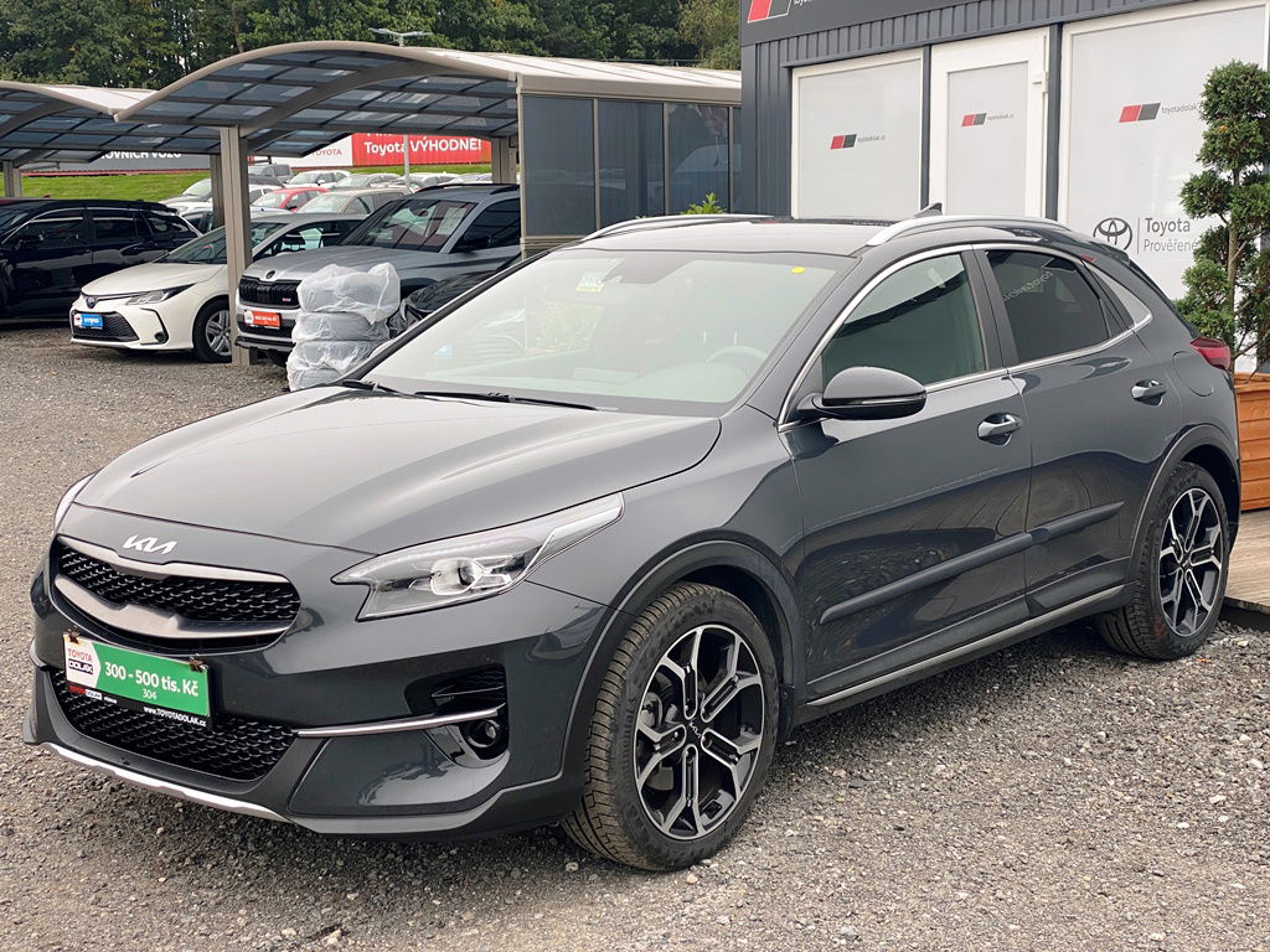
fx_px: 1908
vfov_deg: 28.0
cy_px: 476
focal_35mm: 52
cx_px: 635
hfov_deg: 36.8
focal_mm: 6
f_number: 2
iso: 20
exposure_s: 1/145
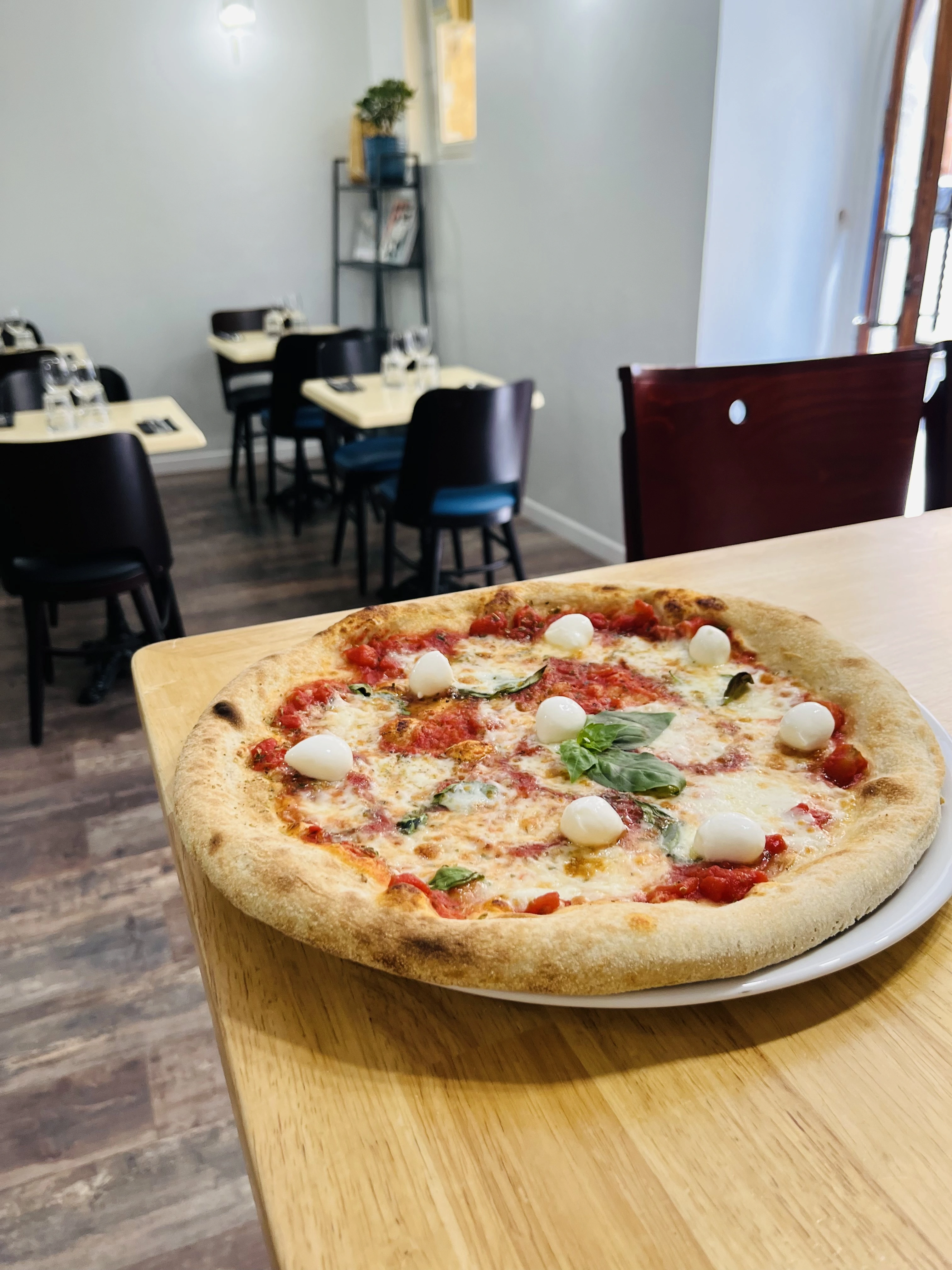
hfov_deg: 53.1
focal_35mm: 26
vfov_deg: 67.3
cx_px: 476
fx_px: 953
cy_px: 635
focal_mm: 5.1
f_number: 1.6
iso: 125
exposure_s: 1/116
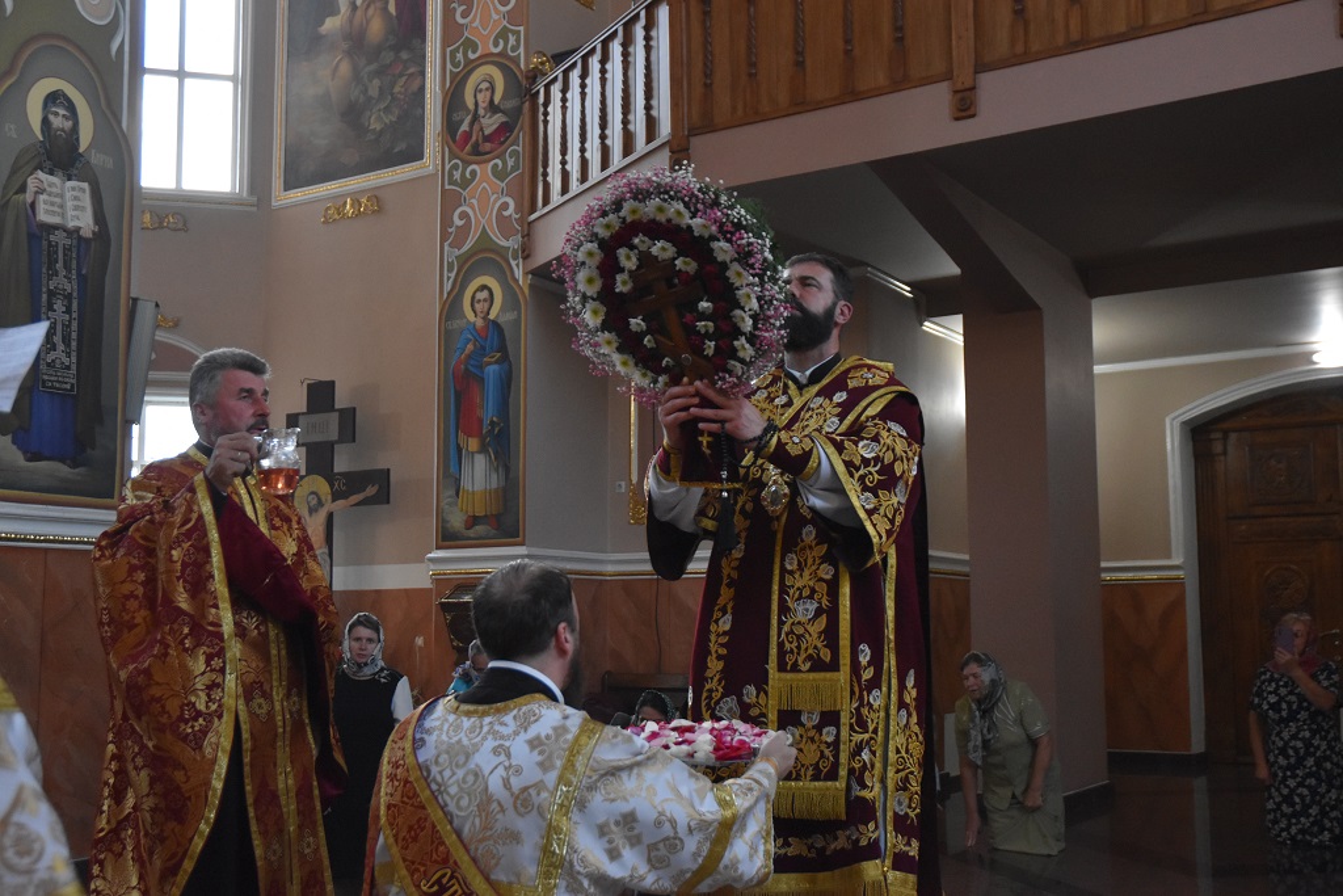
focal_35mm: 40
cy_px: 448
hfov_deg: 47.9
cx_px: 672
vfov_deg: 33.0
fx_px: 1511
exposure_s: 1/125
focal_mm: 27
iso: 2500
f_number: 3.8
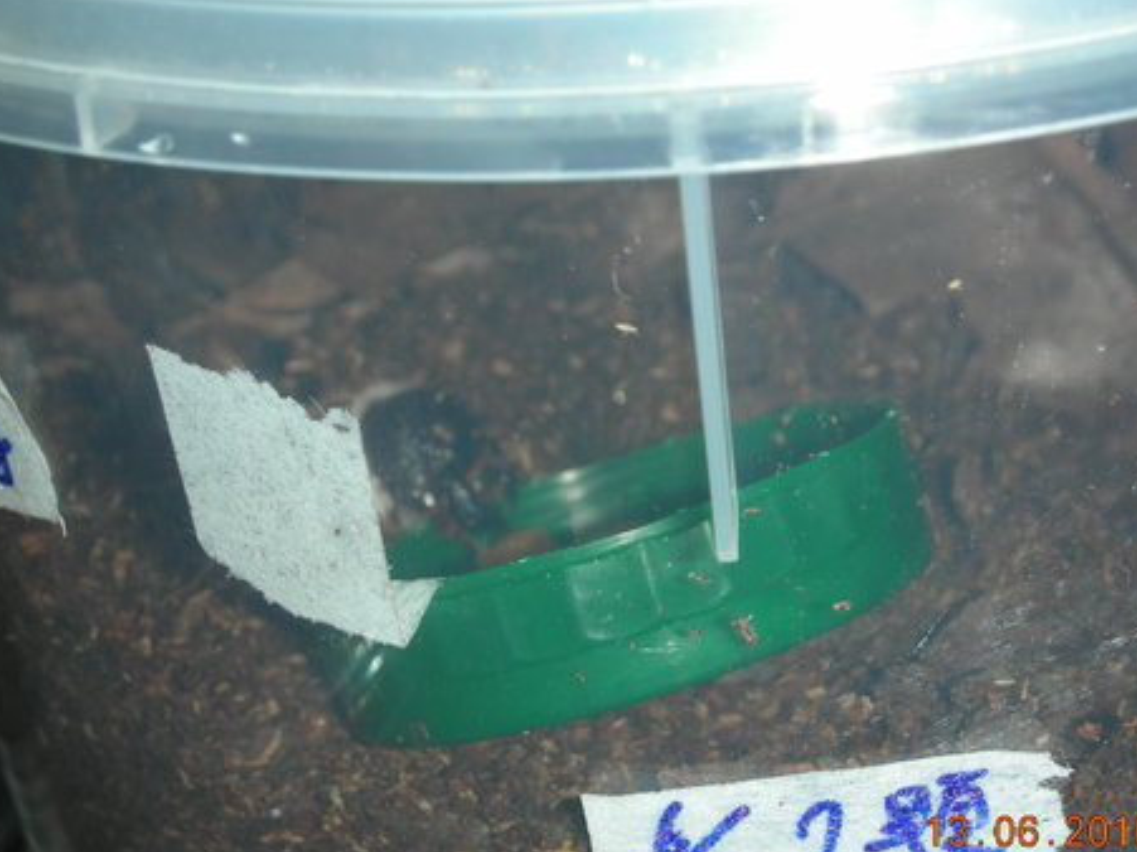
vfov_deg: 18.2
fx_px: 2660
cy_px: 458
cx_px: 613
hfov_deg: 24.1
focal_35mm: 81
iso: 50
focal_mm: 12.2
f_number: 12.4
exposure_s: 1/120
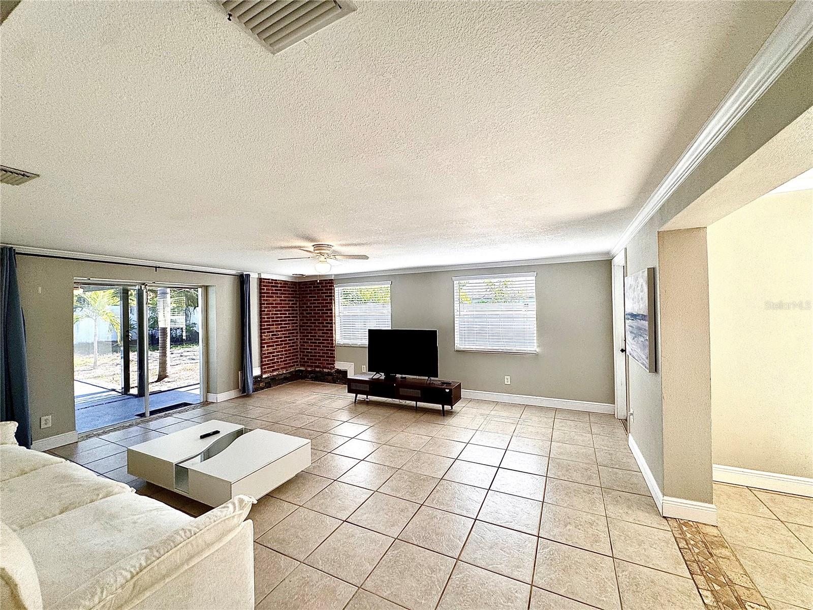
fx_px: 329
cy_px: 305
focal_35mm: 14
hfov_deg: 102.1
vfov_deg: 85.7
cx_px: 406
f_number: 2.2
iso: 100
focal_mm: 2.22
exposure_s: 1/120
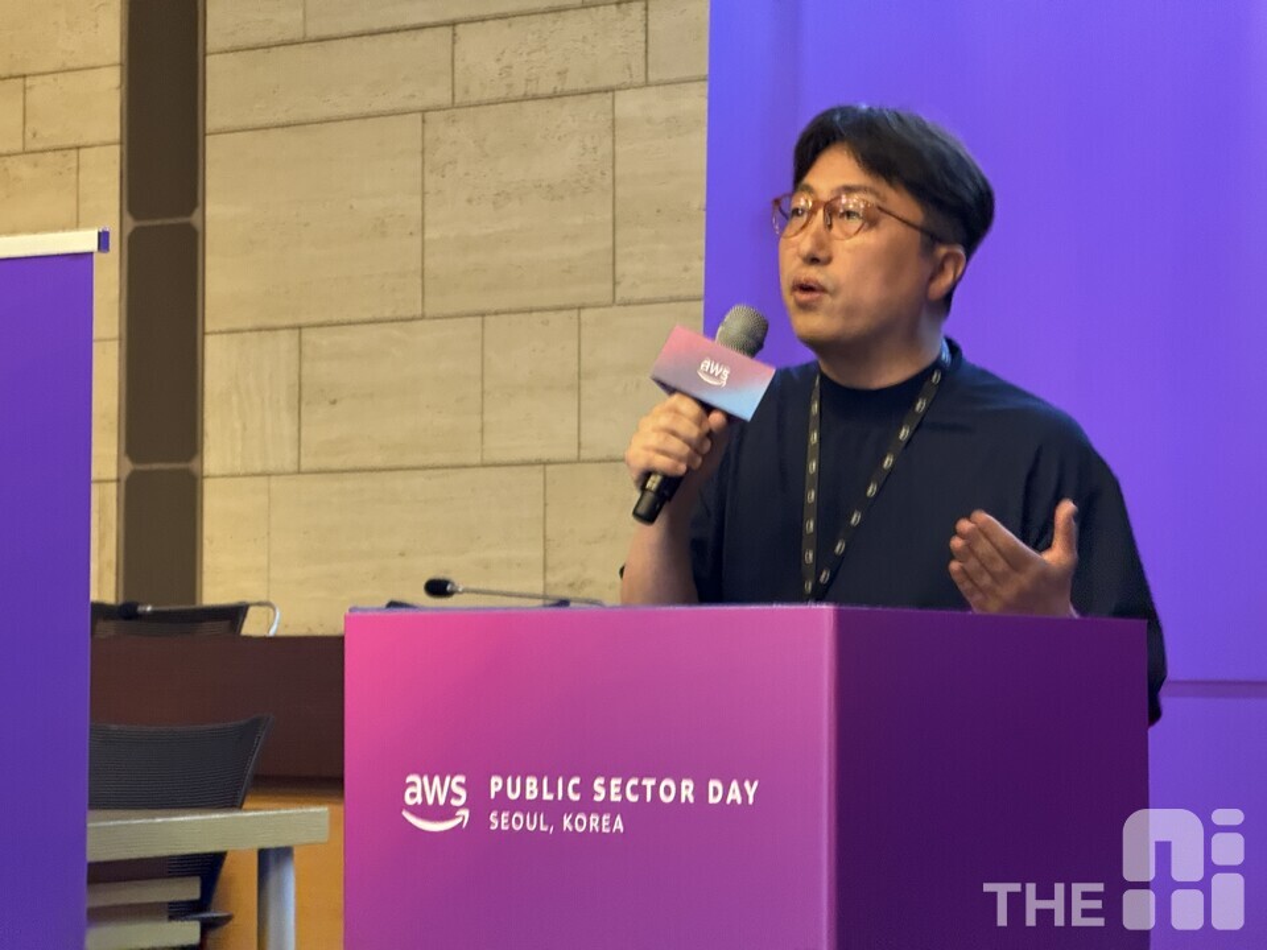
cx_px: 634
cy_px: 475
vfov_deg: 12.3
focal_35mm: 120
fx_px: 4392
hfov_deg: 16.4
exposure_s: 1/24
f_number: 2.8
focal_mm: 15.66
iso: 2000
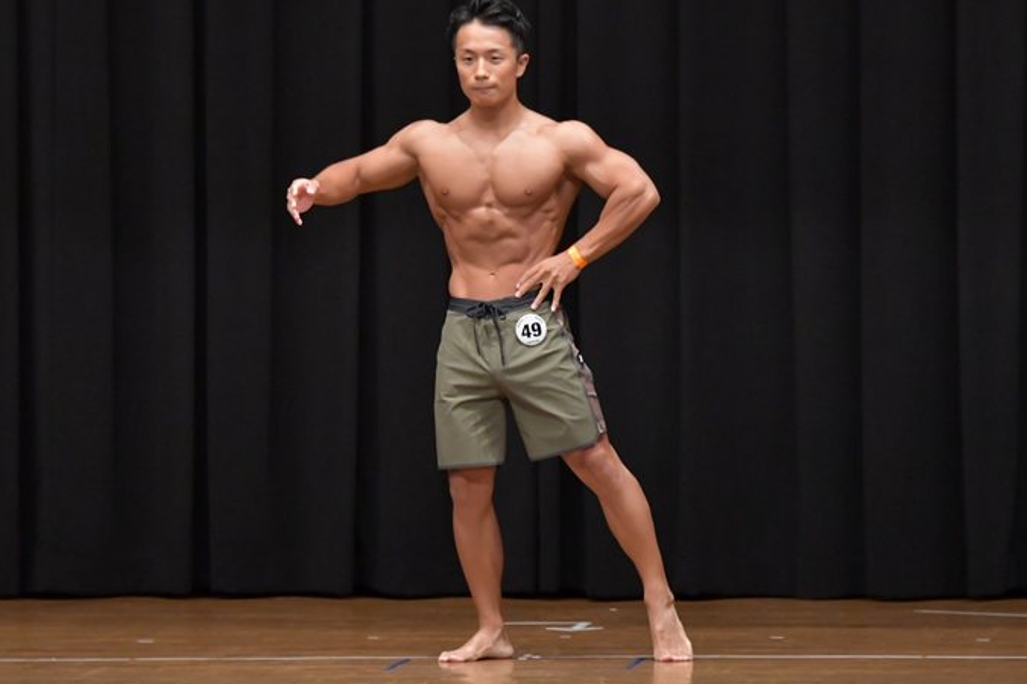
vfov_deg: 5.0
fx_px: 7841
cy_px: 330
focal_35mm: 275
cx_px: 529
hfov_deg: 7.5
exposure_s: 1/400
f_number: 5.6
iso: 6400
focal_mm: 160
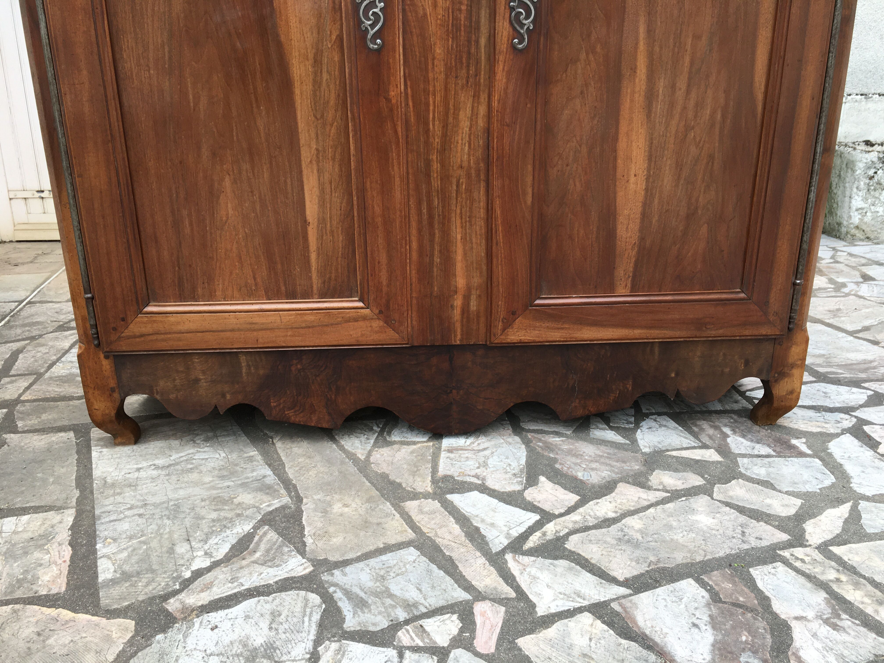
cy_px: 332
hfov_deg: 61.7
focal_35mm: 29
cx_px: 442
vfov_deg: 48.2
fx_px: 741
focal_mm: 4.15
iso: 32
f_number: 2.2
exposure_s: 1/100
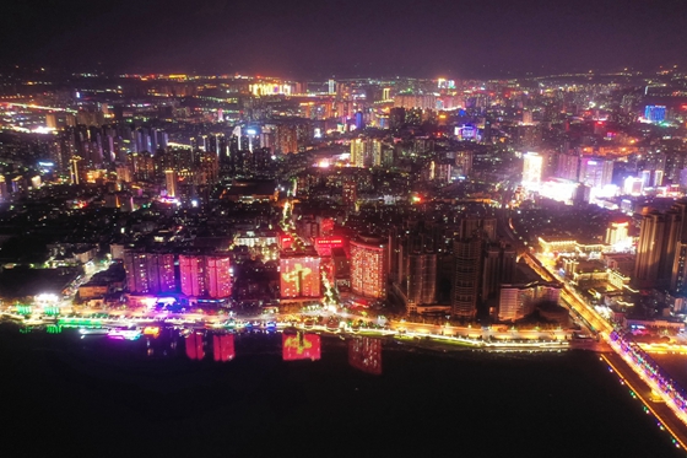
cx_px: 344
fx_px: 572
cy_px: 216
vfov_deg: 43.6
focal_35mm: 30
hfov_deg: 61.9
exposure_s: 1/5
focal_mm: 10.26
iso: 1600
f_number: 2.8
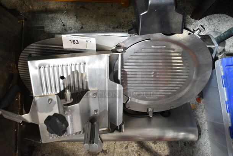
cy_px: 78
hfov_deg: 53.1
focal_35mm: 36
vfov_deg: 37.0
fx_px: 233
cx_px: 116
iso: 1000
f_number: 4
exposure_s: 1/40
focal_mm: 24
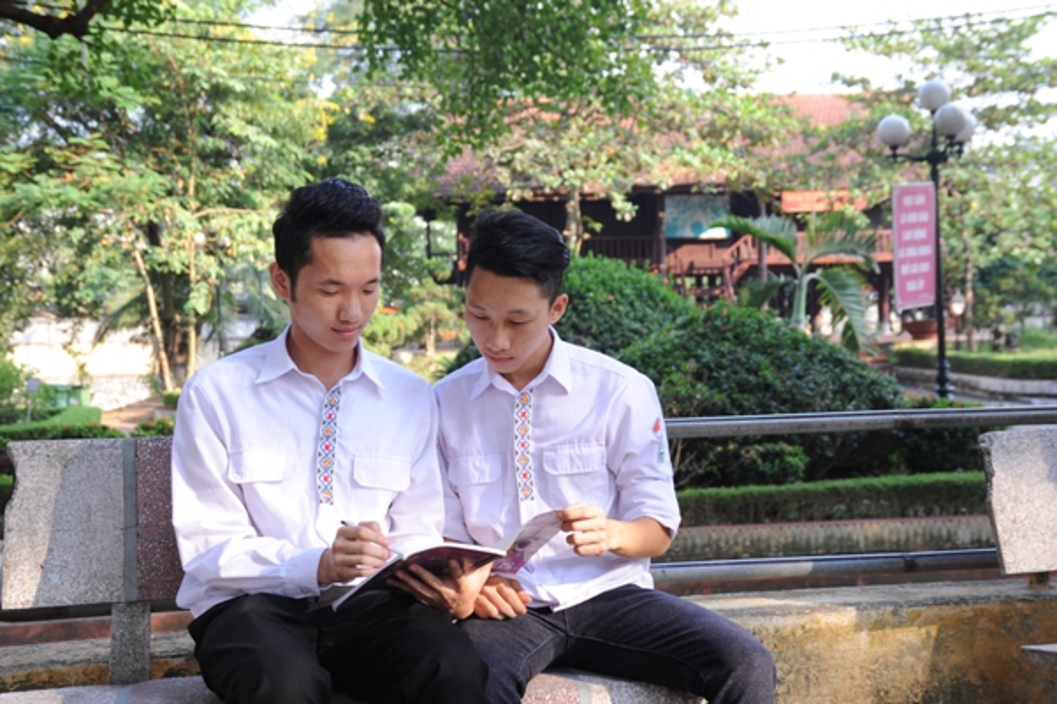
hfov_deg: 38.2
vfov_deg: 26.0
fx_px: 1526
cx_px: 528
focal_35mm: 52
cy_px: 352
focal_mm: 52
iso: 400
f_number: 5.6
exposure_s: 1/100
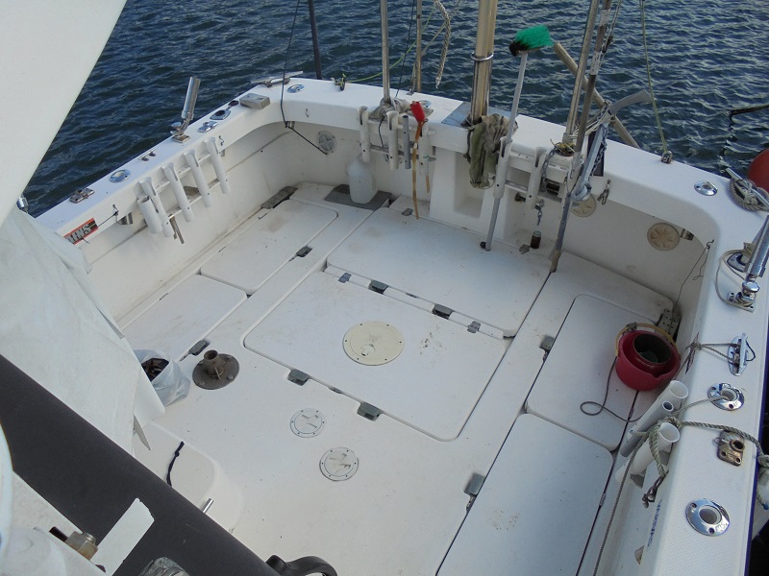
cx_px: 384
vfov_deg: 53.1
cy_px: 288
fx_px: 578
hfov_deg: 67.3
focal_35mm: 26
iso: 100
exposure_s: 1/800
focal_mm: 4.6
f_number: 3.5
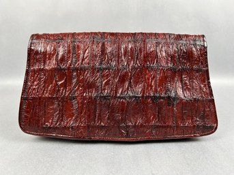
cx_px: 117
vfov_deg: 53.0
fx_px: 176
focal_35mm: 26
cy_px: 88
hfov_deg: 67.3
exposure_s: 1/120
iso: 100
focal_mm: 5.7
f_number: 1.5
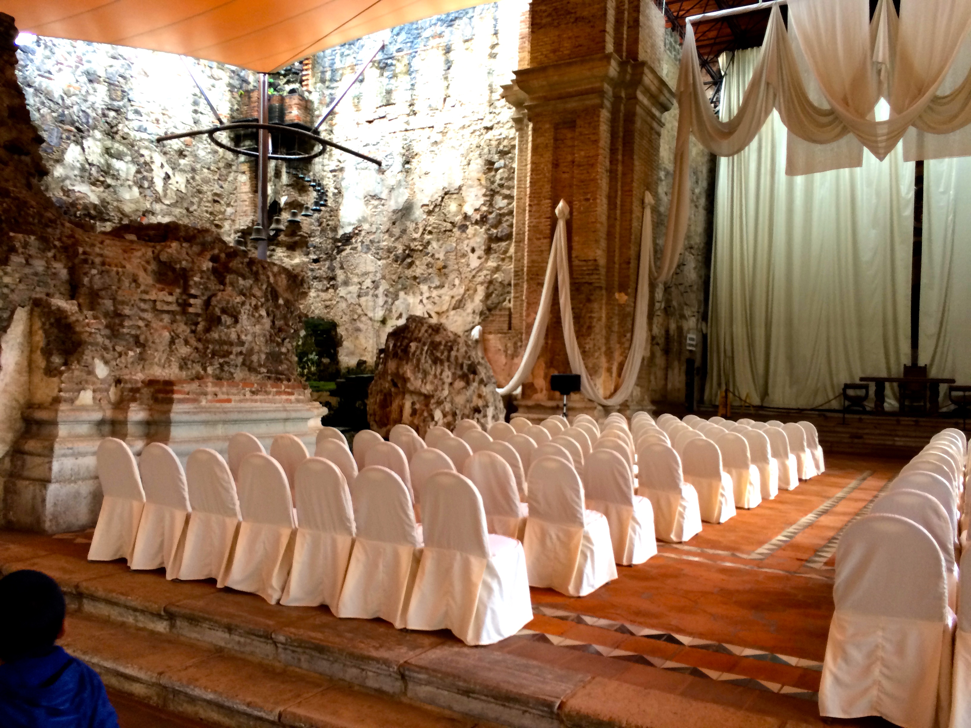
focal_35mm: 29
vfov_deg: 48.2
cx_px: 486
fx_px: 813
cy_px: 364
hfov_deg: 61.7
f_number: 2.2
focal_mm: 4.15
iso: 40
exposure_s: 1/40
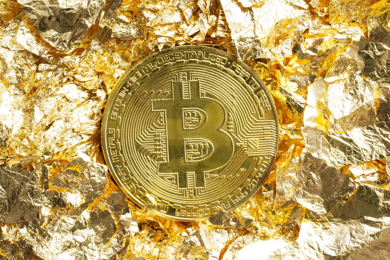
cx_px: 195
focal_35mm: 60
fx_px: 650
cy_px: 130
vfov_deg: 22.6
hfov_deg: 33.4
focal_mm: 40
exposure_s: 3
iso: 100
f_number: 25
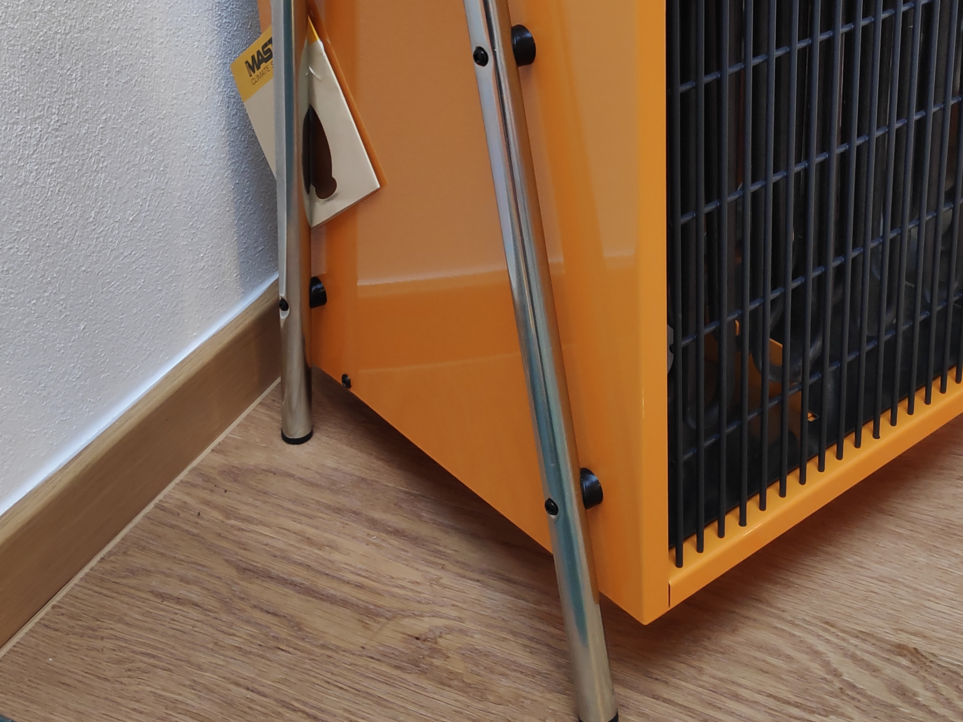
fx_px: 1085
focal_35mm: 39
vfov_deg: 35.2
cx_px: 604
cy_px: 111
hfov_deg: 47.4
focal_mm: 3.94
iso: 648
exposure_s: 1/50
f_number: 1.9
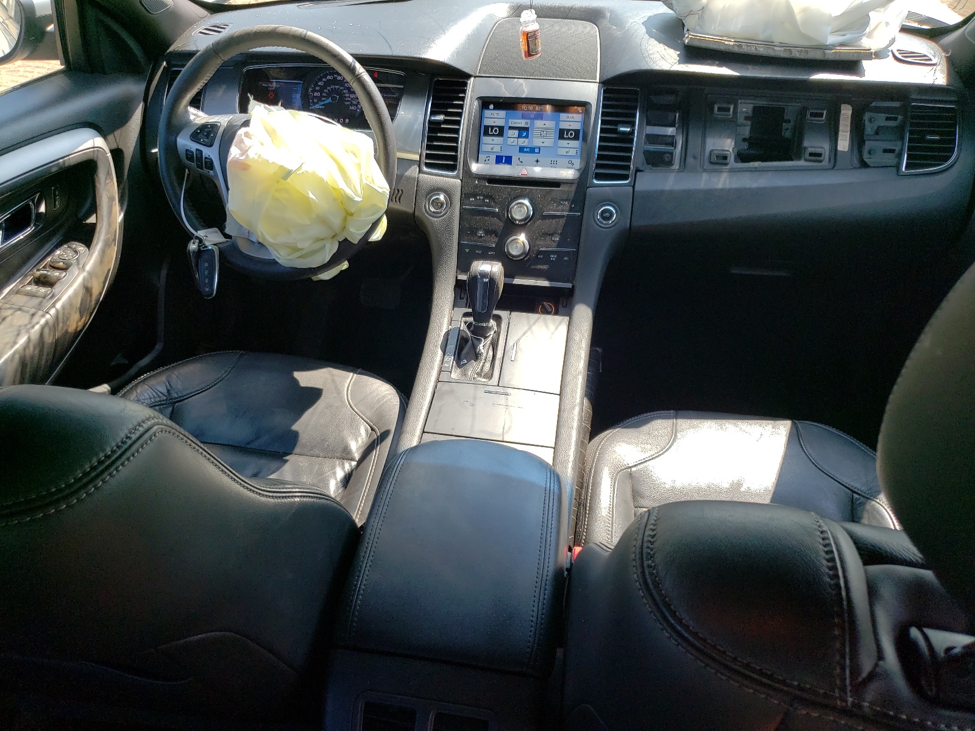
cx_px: 488
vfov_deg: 53.1
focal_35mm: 26
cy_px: 366
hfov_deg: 67.3
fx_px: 732
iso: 50
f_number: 1.5
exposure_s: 1/588
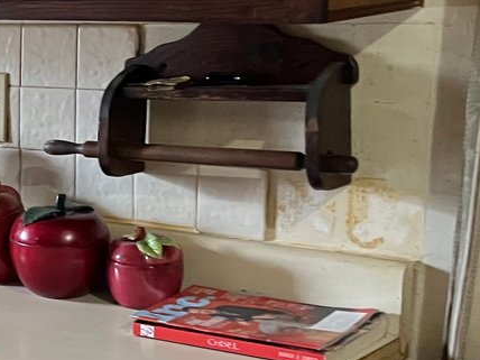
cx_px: -278
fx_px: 1276
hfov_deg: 18.4
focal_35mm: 92
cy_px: 187
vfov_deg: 16.1
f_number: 1.6
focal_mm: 5.1
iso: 400
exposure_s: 1/40
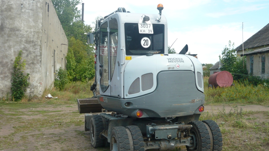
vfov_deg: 24.4
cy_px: 79
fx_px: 350
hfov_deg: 42.1
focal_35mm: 49
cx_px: 136
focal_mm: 7.2
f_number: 3
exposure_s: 1/500
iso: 100
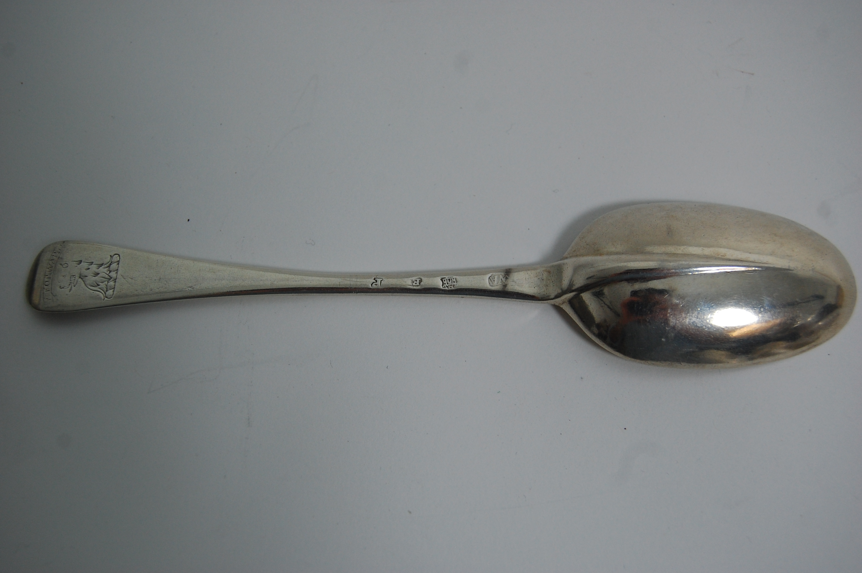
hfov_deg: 49.6
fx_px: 933
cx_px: 431
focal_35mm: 39
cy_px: 286
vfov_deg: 34.1
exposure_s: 1/125
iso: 400
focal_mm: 26
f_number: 5.6
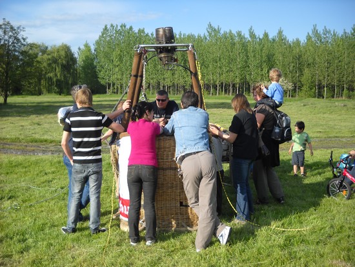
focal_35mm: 41
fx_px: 421
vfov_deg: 35.2
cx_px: 178
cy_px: 134
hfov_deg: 45.8
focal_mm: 6.72
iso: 64
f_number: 5.5
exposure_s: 1/176
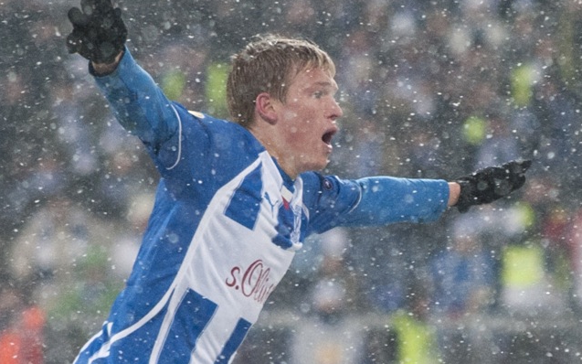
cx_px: 291
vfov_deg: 7.5
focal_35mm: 174
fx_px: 2760
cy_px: 173
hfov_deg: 12.0
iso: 1800
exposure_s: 1/1250
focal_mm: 170
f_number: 2.8
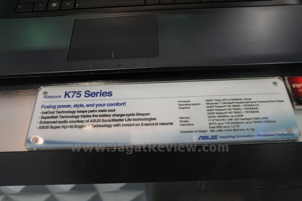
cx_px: 151
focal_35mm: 39
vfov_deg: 34.2
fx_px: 327
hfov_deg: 49.6
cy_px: 100
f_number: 3.8
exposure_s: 1/400
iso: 1000
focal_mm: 26
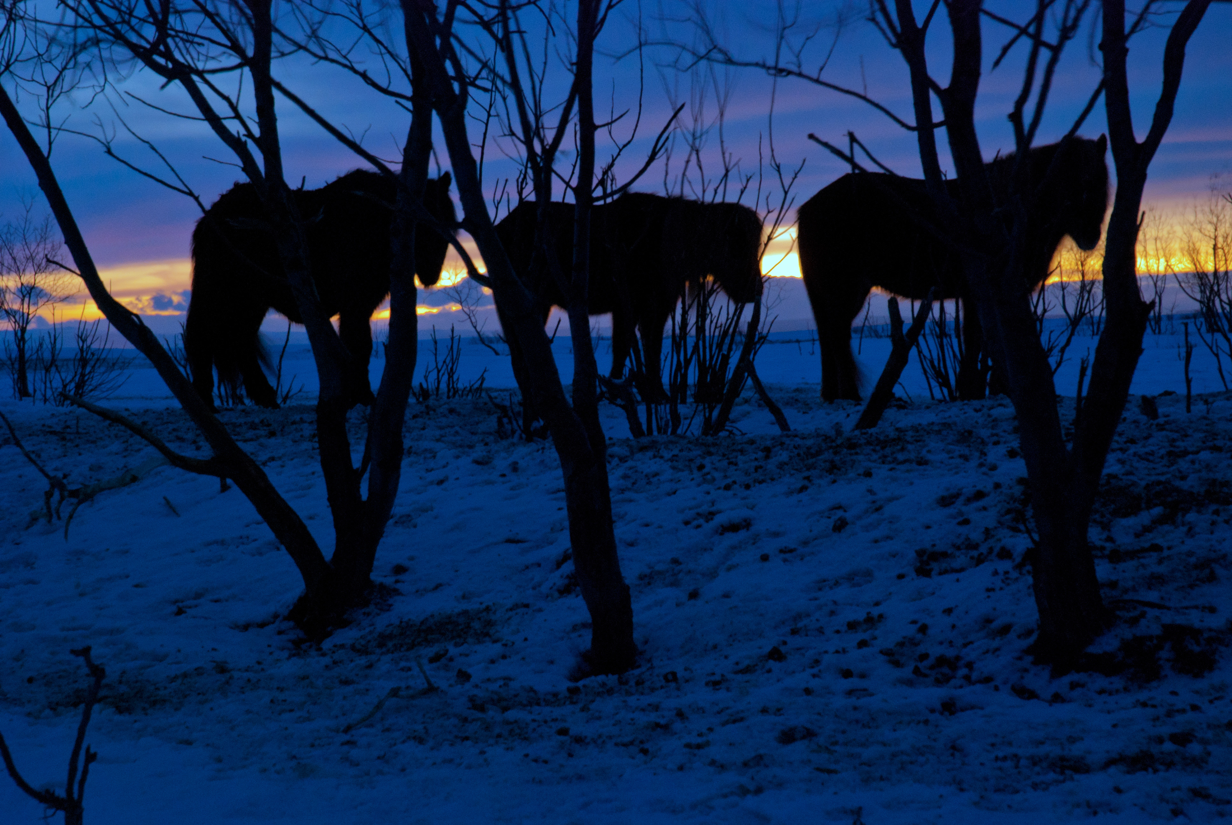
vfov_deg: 16.6
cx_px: 616
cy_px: 412
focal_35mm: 82
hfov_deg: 24.6
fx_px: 2827
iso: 500
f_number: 8
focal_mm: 55
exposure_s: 2
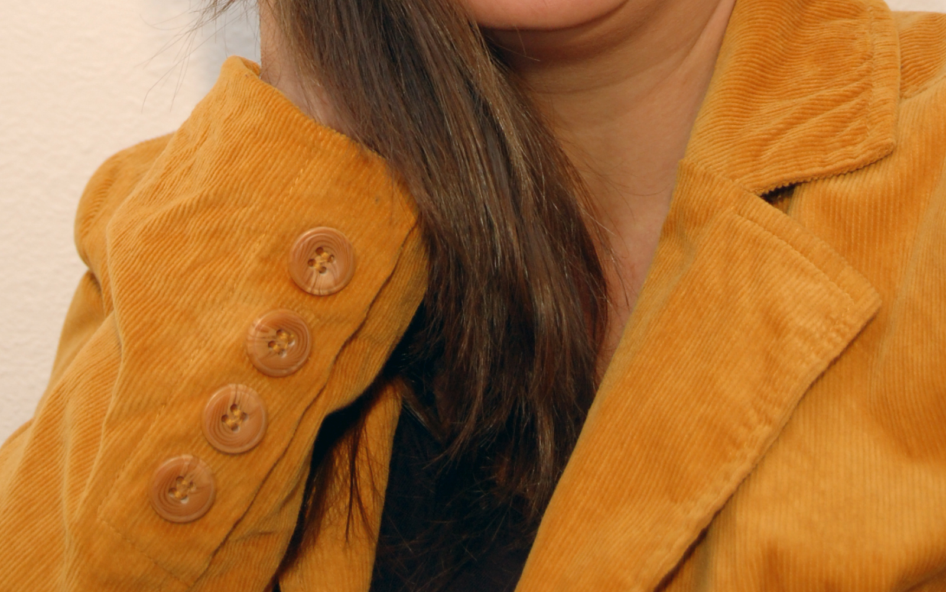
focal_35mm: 132
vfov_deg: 9.8
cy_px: -118
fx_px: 3404
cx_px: 459
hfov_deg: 15.8
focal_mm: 46
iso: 400
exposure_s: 1/250
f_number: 5.3
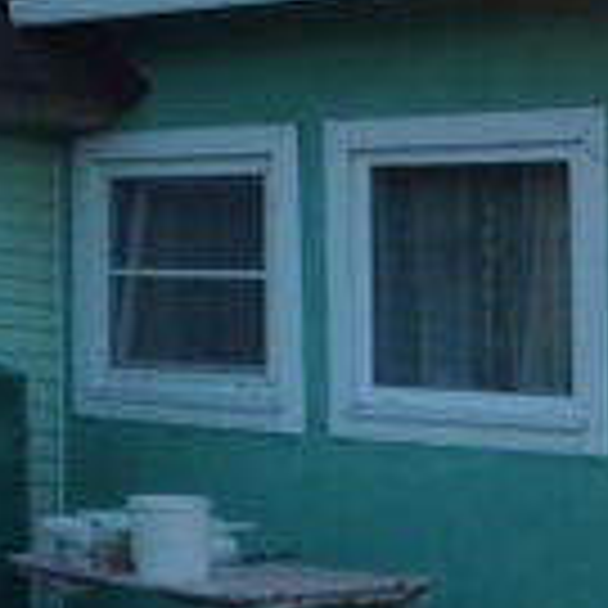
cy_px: -122
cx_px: -437
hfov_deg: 11.9
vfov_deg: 12.4
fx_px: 2722
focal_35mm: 137
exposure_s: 1/60
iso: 50
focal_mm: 4.28
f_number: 2.4
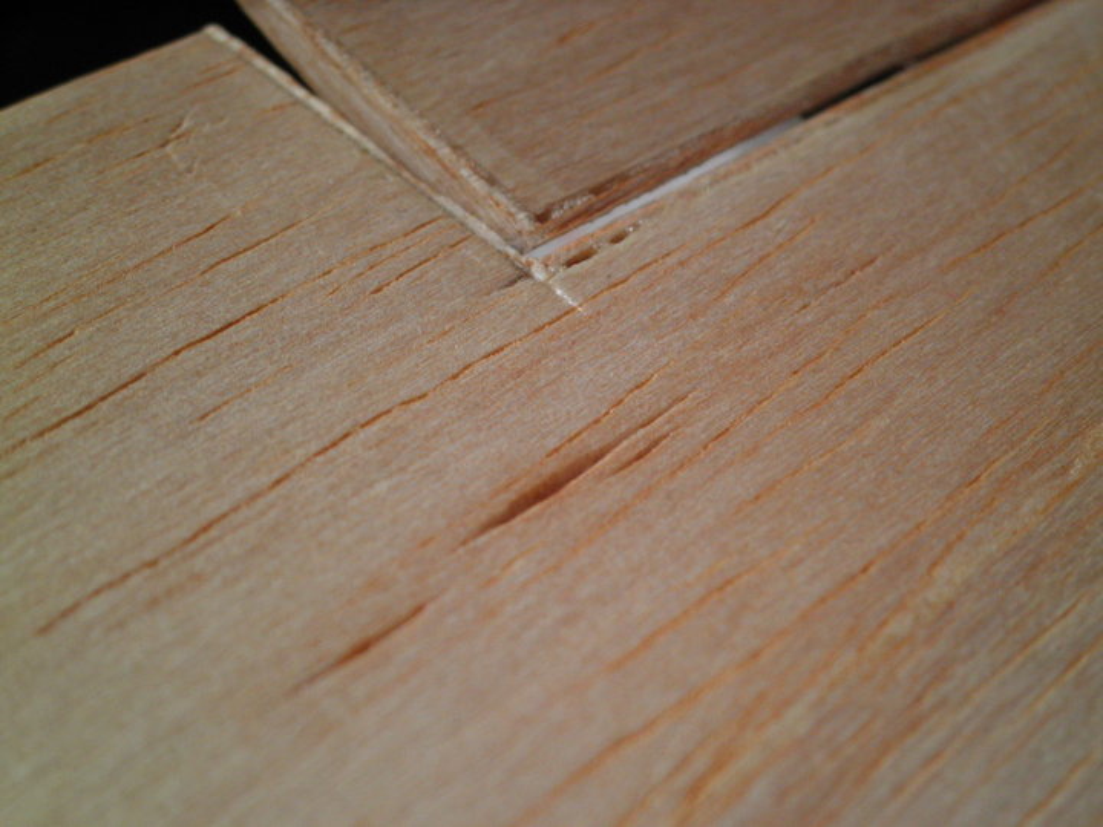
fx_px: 1498
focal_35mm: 47
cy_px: 414
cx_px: 552
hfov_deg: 40.4
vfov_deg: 30.9
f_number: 3.4
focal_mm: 8.3
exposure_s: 1/30
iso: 160
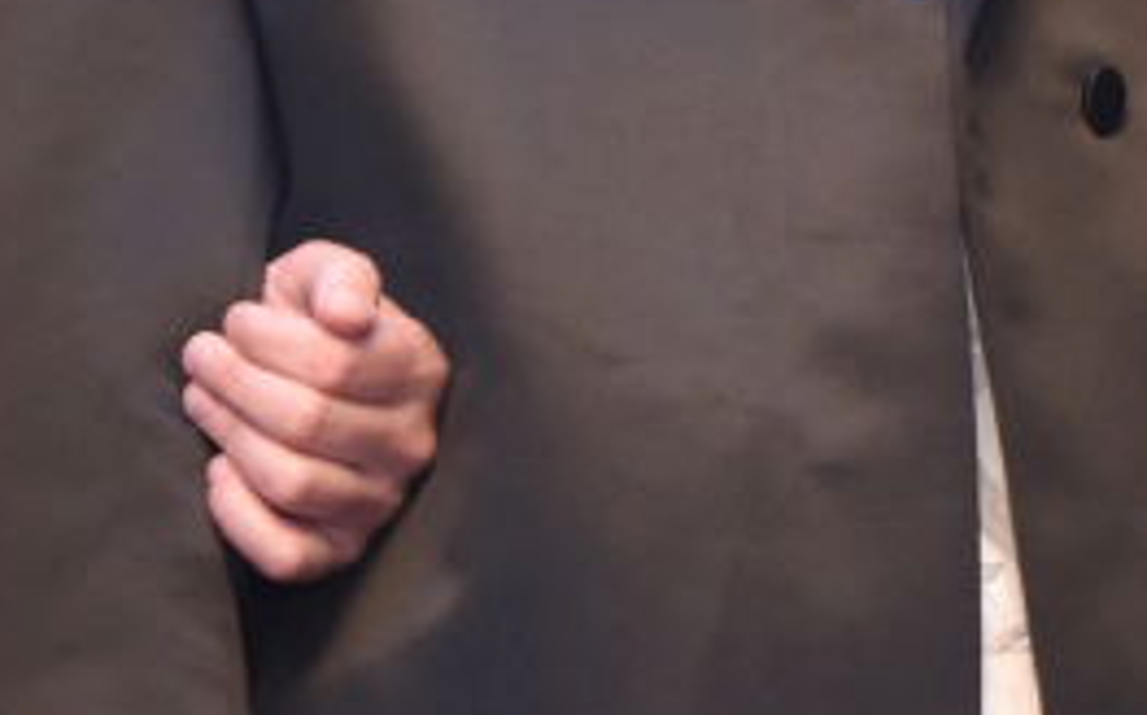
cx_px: 785
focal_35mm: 246
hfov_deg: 8.5
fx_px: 7685
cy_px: -599
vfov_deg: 5.2
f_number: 5.6
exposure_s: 1/100
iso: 1250
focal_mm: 62
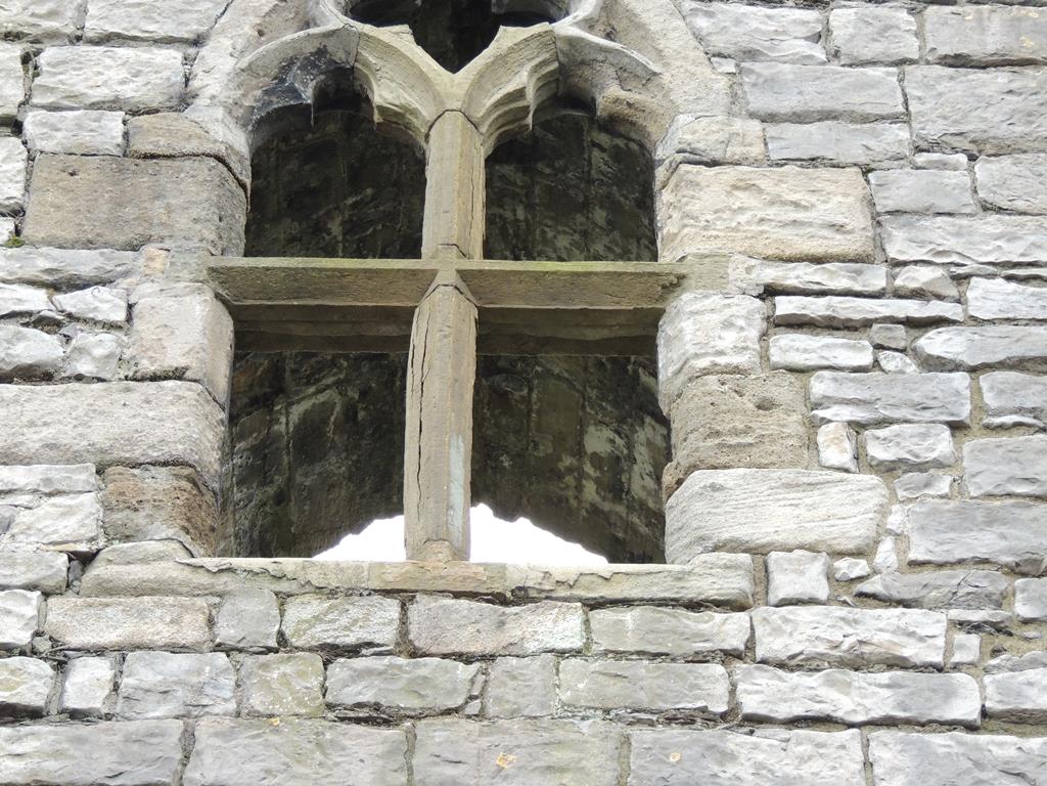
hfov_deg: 13.6
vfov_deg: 10.2
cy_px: 393
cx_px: 524
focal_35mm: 145
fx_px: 4386
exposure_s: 1/125
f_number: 4.4
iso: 360
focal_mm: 25.8
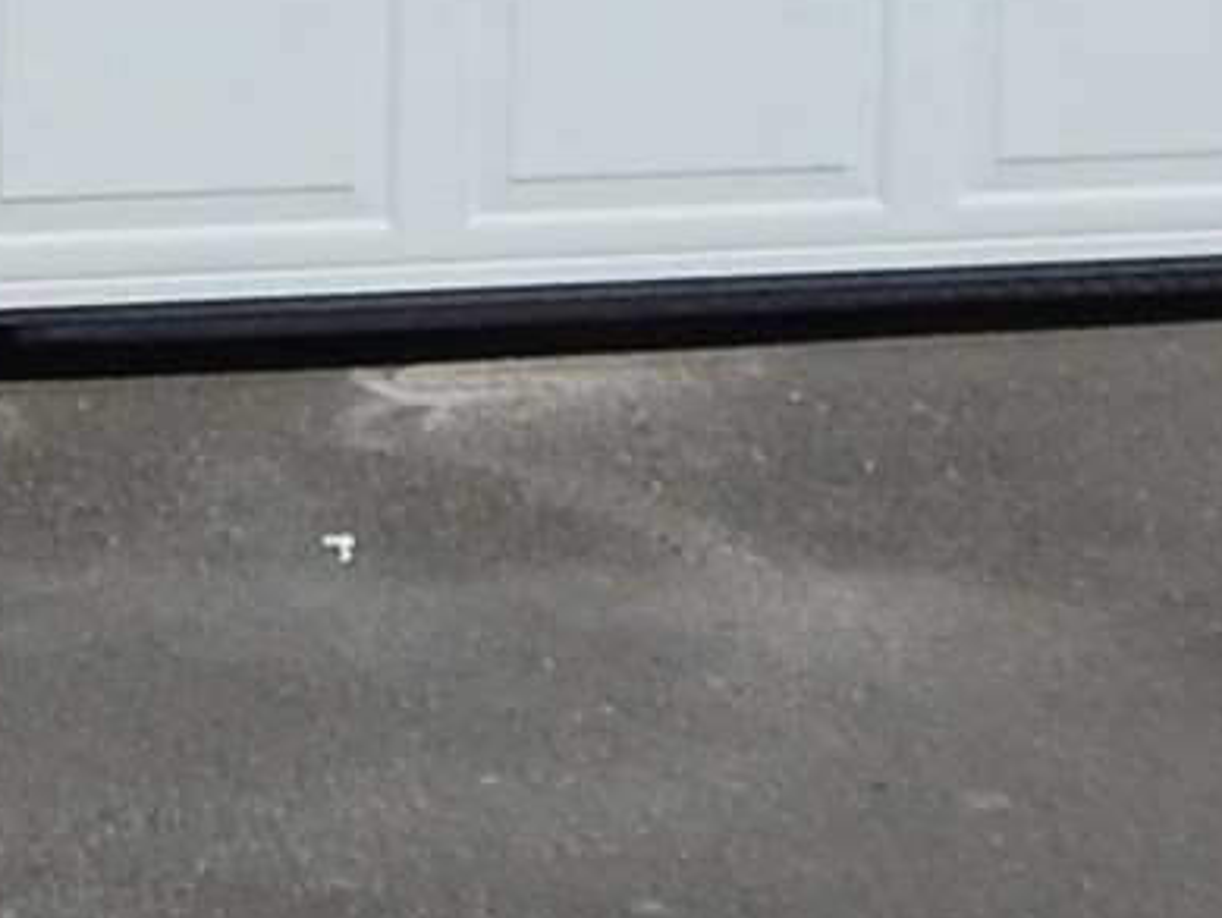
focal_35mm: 200
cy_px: -927
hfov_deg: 9.8
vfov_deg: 7.2
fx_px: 7062
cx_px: 1109
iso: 125
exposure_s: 1/1000
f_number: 6.9
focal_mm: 6.8
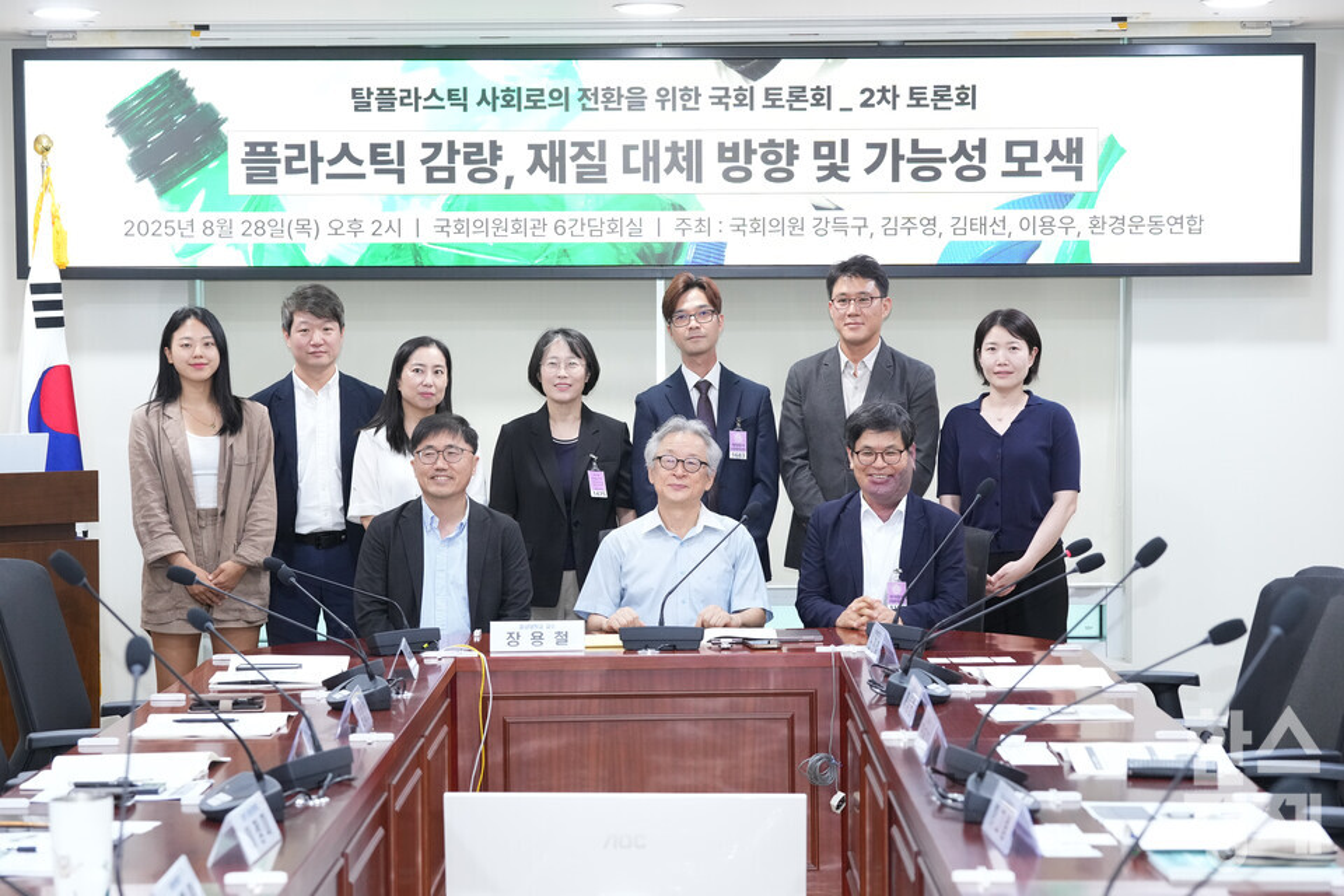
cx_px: 672
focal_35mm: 75
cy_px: 448
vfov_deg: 18.2
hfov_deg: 27.0
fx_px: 2800
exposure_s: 1/160
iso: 3200
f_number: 5
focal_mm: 75
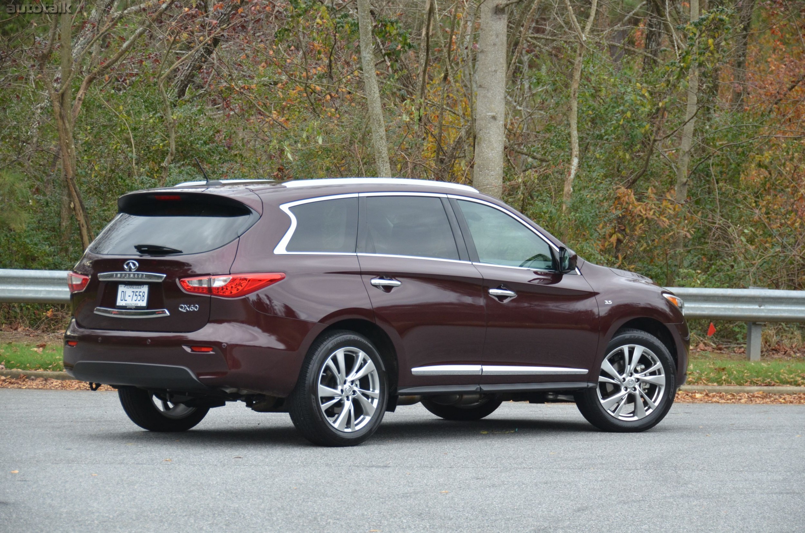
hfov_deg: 16.7
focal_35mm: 123
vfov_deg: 11.1
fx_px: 2745
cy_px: 266
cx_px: 402
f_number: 5
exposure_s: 1/640
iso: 800
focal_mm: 82
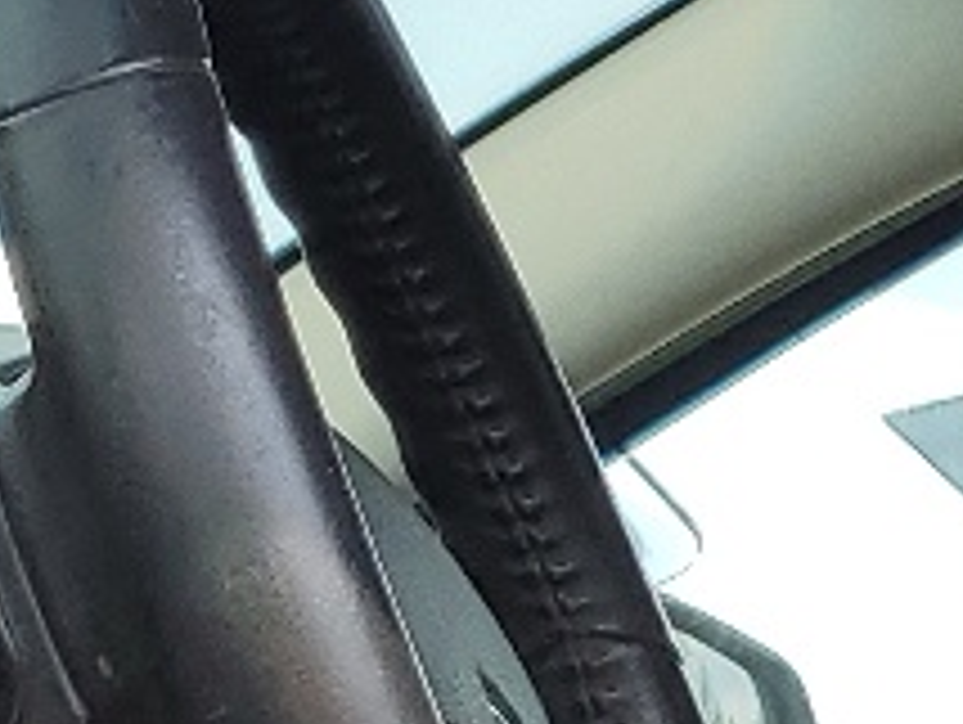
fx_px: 5403
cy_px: 1862
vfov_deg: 7.1
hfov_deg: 9.7
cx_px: 1750
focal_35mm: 194
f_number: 1.5
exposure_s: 1/1429
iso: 50
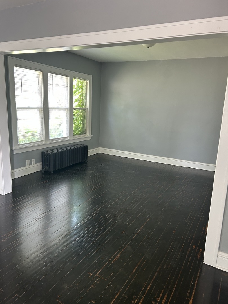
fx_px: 228
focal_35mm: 26
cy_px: 152
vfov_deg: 67.3
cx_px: 114
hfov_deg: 53.1
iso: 125
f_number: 1.5
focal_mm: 5.7
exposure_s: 1/68
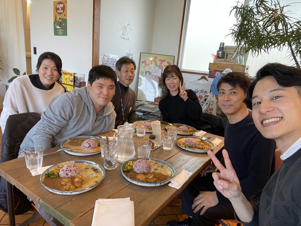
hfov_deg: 73.9
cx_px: 150
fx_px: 200
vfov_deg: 58.9
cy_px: 113
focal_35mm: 23
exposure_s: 1/60
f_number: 2.2
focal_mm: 2.71
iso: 160
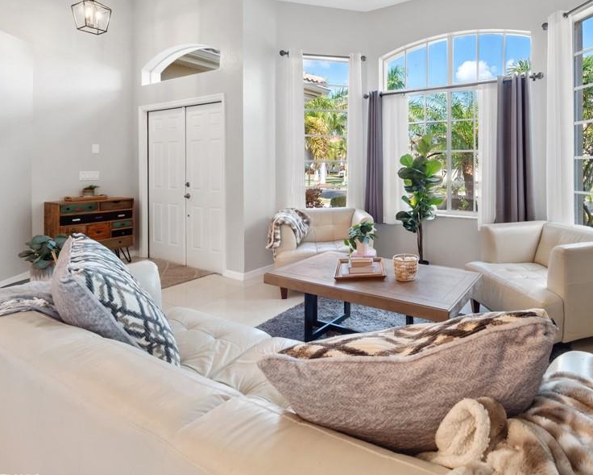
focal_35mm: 19
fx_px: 334
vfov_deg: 69.7
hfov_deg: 80.6
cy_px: 177
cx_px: 394
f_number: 7.1
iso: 200
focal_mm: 7
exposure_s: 1/8
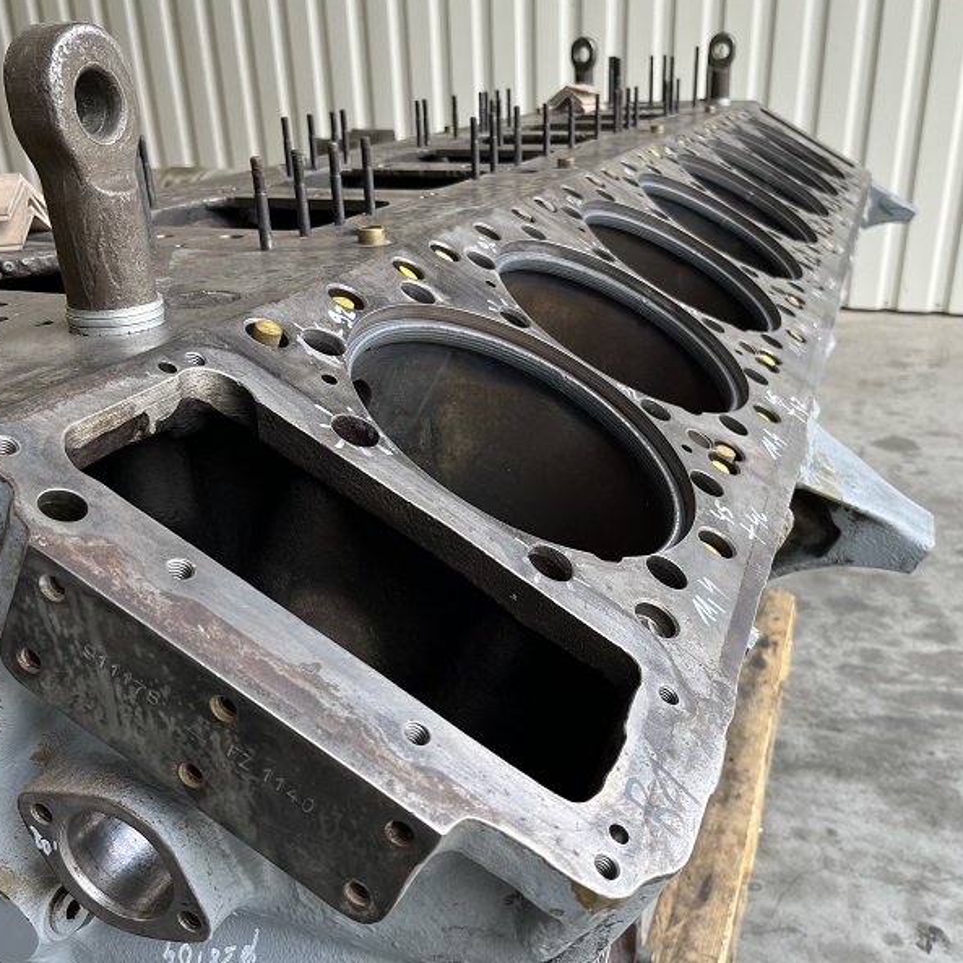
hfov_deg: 52.5
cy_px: 477
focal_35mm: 31
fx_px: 976
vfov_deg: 52.5
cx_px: 523
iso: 50
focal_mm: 5.1
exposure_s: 1/316
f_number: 1.6
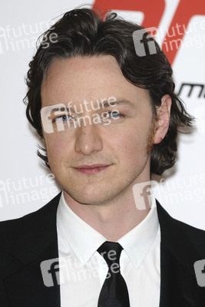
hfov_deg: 4.6
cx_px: 102
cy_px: 154
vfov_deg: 6.9
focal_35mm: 300
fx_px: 2560
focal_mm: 200
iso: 250
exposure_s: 1/200
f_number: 4
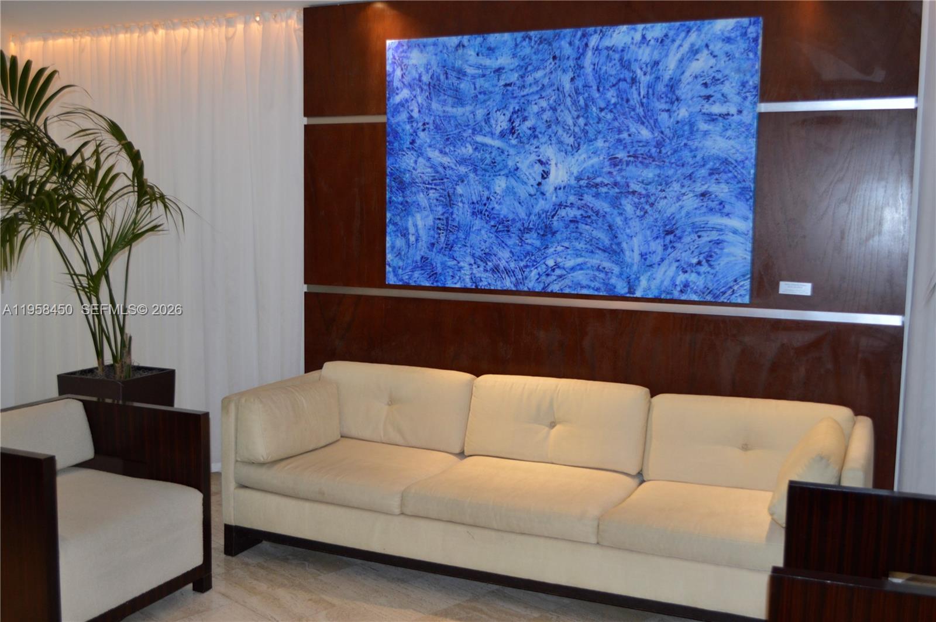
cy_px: 311
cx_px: 468
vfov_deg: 36.8
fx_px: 935
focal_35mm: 36
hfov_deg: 53.2
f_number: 4
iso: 500
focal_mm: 24
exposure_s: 1/60
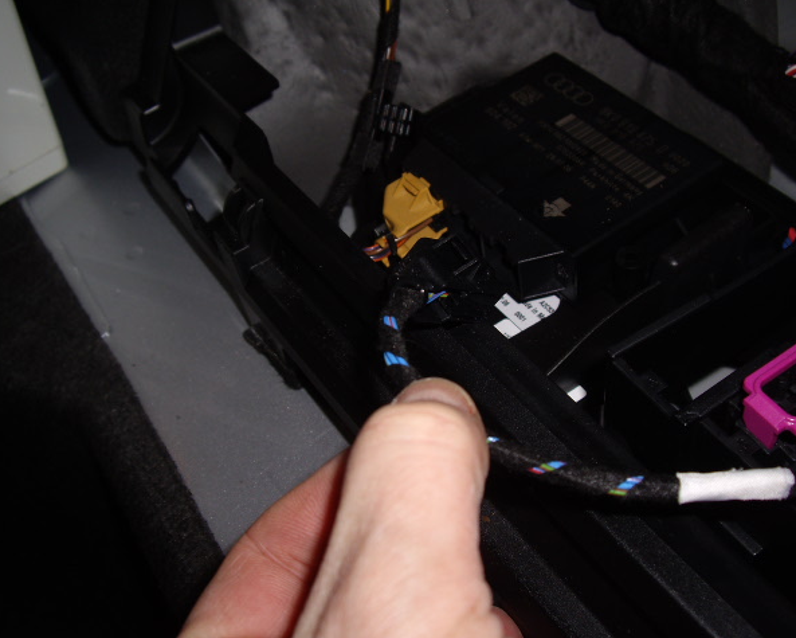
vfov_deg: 37.4
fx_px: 943
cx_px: 411
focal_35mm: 40
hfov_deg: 45.8
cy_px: 317
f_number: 8
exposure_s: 1/40
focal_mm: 7.9
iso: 64
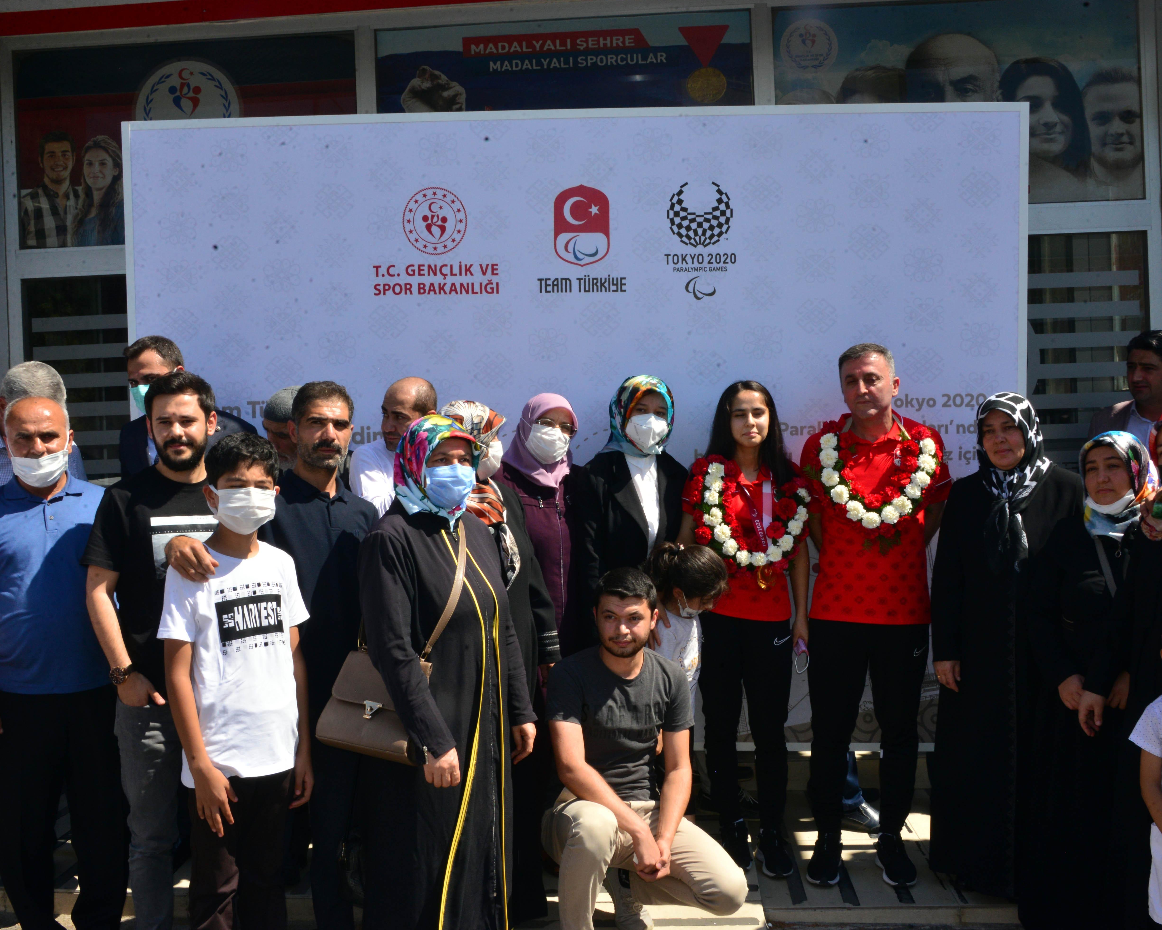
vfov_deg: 40.1
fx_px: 1272
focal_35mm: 37
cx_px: 597
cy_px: 460
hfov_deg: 49.1
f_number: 22
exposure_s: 1/200
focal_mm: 32
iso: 800
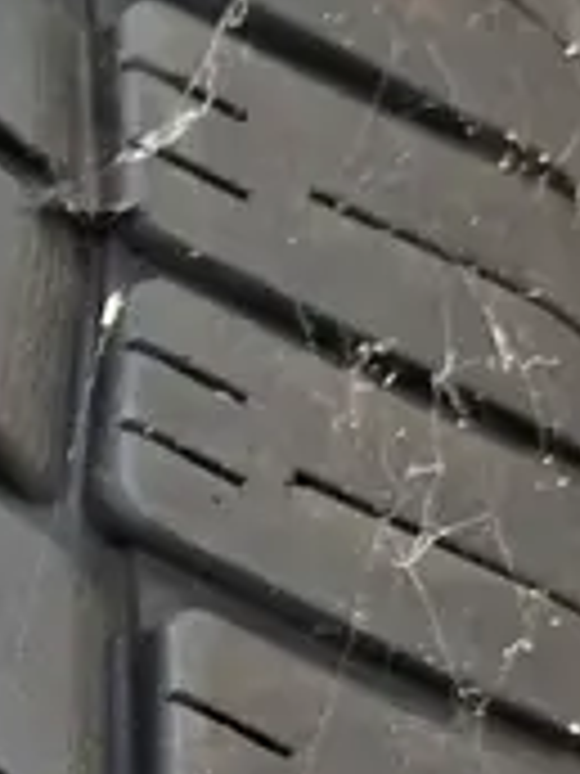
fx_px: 3061
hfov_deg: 9.6
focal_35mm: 137
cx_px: -814
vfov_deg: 13.3
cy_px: 1274
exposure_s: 1/33
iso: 400
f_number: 1.8
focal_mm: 5.54
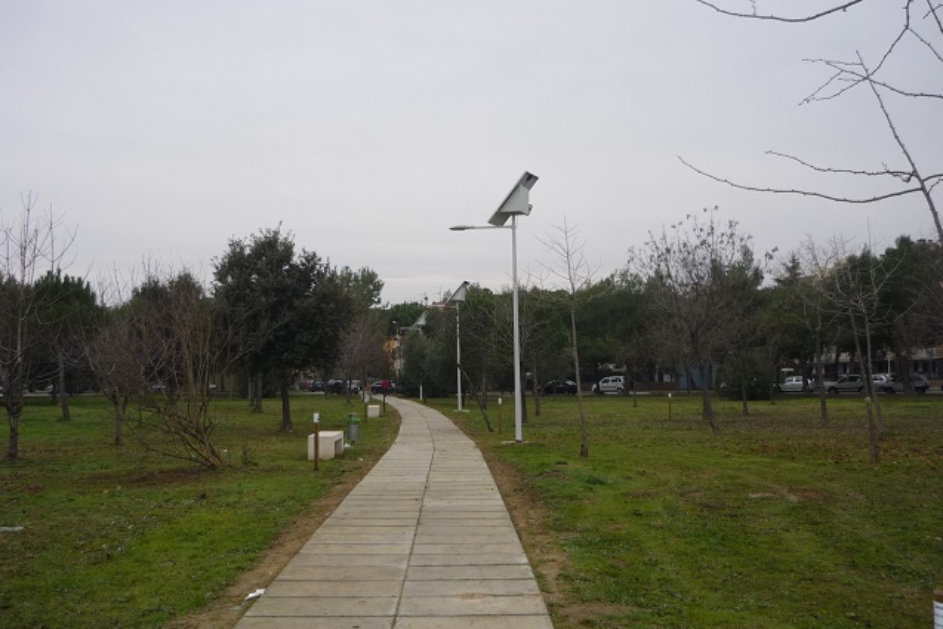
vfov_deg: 37.9
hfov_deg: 54.4
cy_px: 332
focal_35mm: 35
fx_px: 917
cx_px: 478
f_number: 2.8
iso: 100
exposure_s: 1/640
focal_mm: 5.5
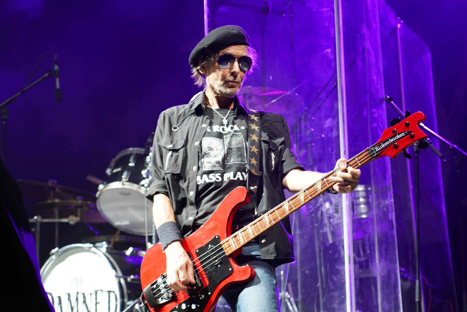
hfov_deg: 19.5
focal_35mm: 105
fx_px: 1362
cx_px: 234
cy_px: 156
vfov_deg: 13.0
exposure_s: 1/160
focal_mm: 105
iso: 3200
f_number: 4
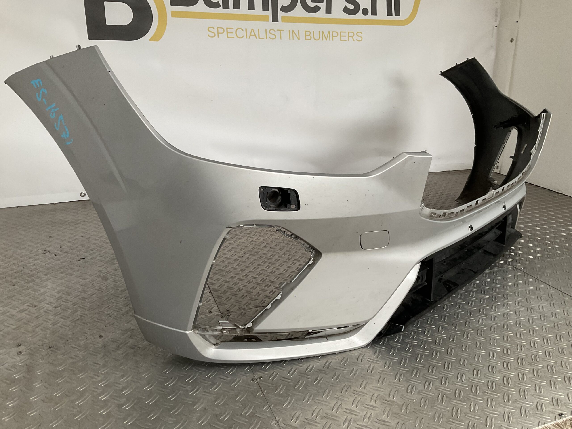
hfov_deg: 61.7
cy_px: 214
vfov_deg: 48.2
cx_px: 286
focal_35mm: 29
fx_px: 479
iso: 64
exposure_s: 1/50
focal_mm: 3
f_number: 1.8
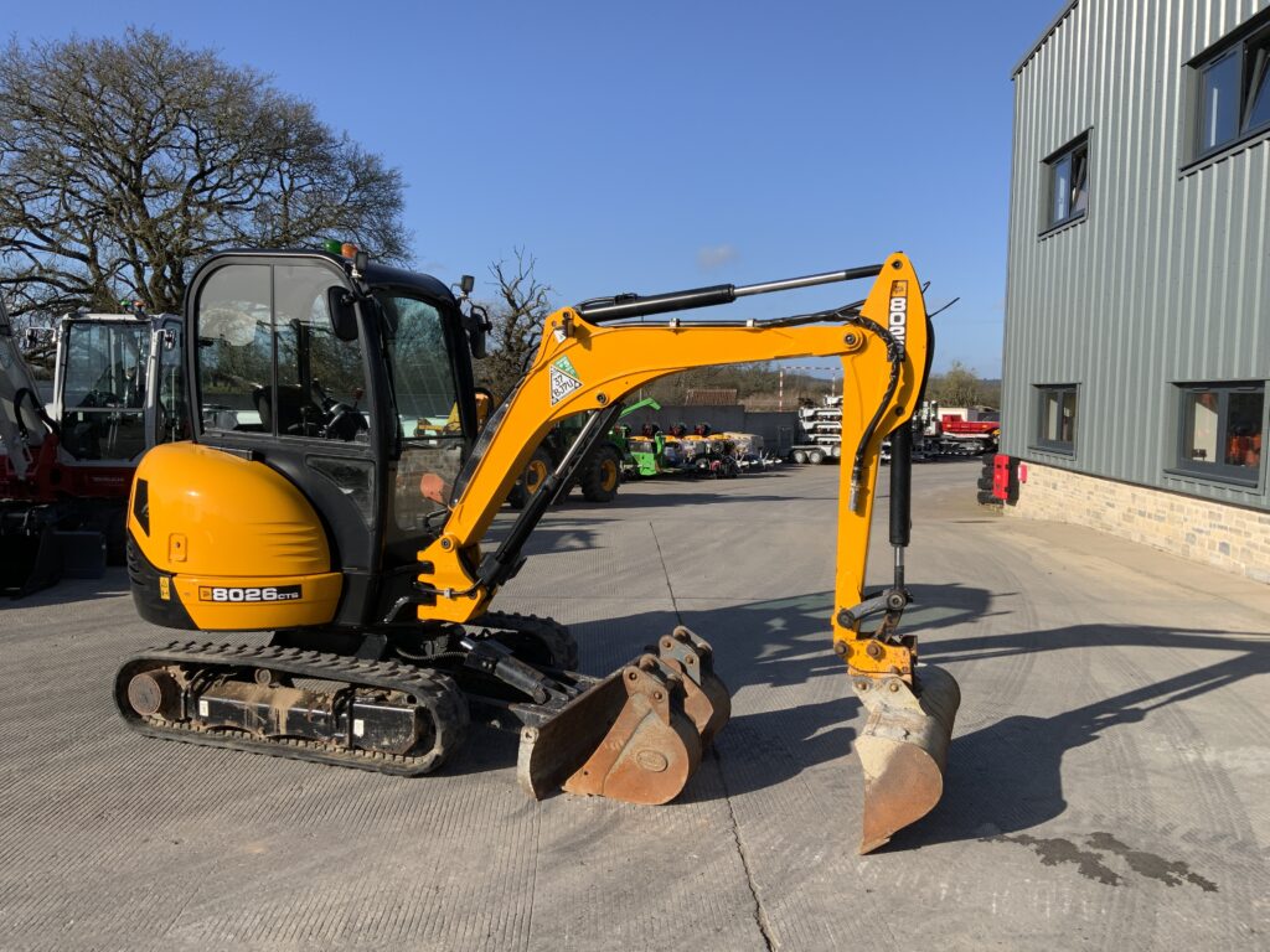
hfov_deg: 61.7
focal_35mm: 29
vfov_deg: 48.2
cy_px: 476
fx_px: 1064
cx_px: 635
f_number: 1.8
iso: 20
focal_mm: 3
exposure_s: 1/1984
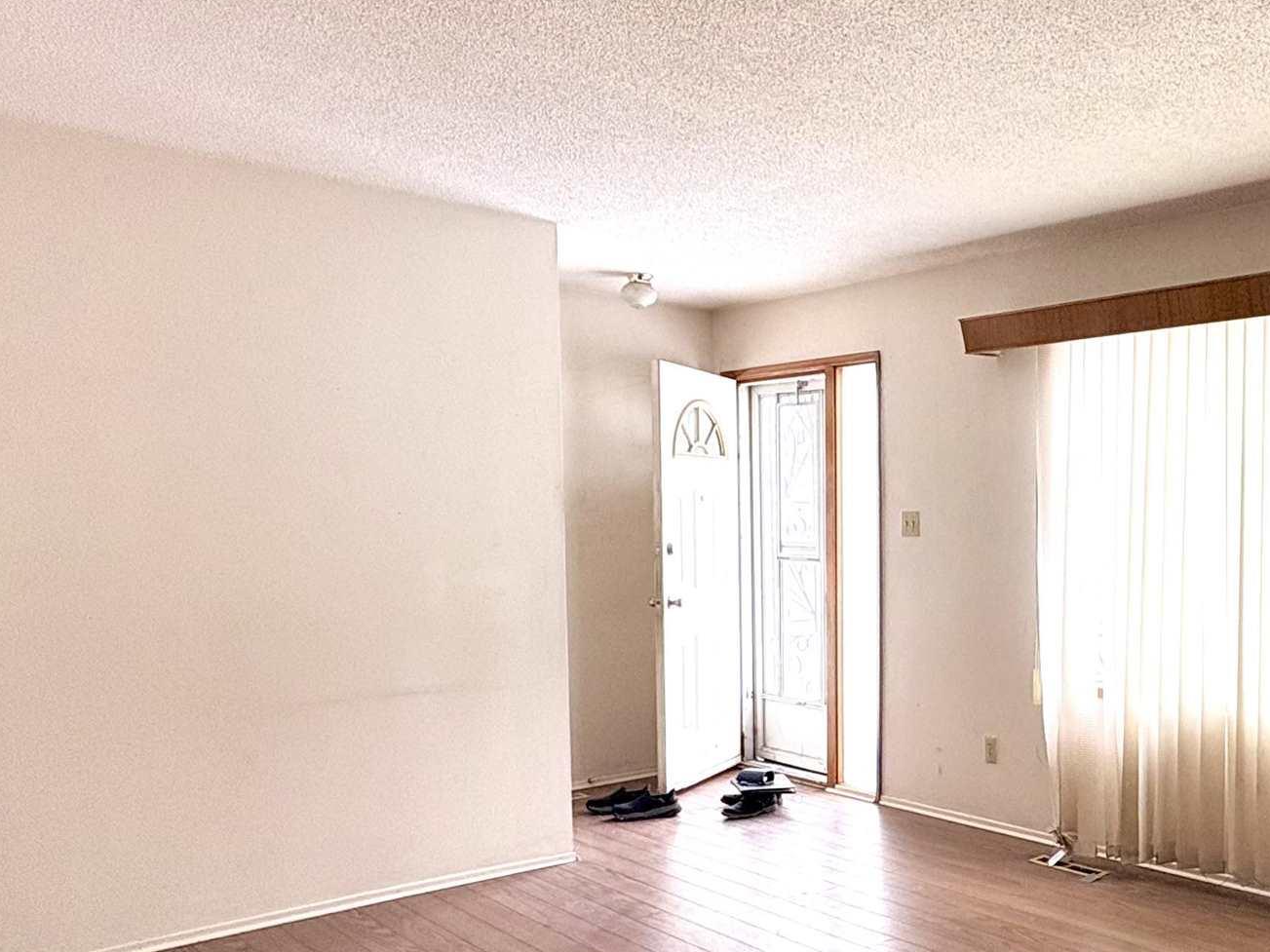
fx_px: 1211
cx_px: 1056
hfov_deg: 51.1
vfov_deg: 42.6
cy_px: 601
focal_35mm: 33
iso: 40
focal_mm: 2.22
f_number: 2.2
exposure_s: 1/224
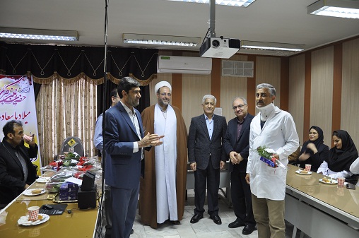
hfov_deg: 67.5
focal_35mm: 27
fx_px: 269
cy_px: 119
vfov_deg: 47.8
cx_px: 180
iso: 400
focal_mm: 18
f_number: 4.5
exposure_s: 1/20
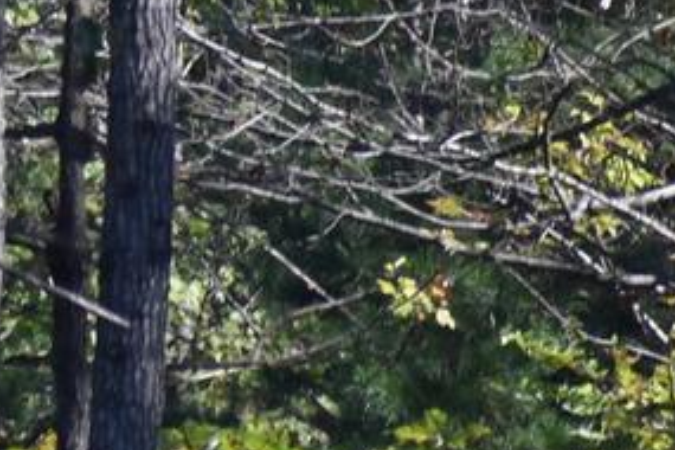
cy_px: 53
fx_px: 50471
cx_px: -758
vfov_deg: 0.5
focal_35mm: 2692
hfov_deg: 0.8
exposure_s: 1/640
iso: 250
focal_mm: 250
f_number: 6
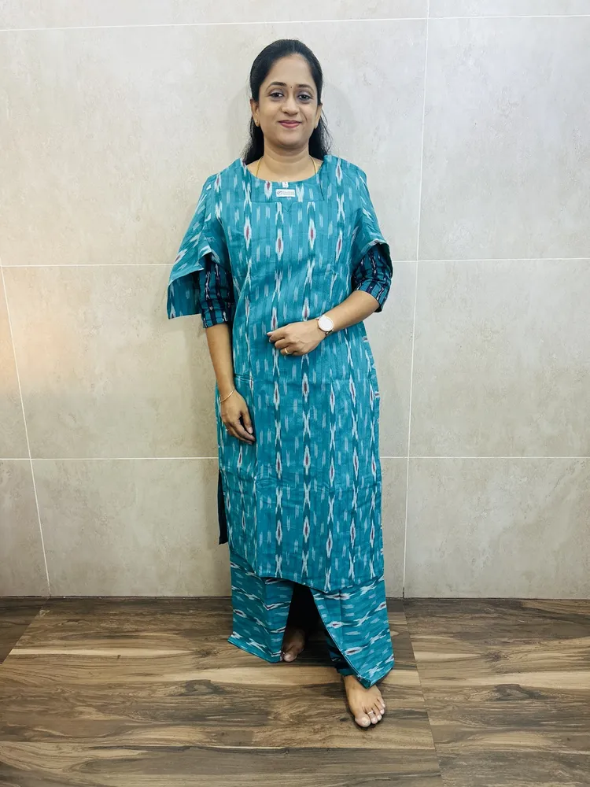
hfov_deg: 53.1
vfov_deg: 67.3
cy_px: 394
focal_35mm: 26
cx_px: 295
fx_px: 591
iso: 100
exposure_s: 1/100
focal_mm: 5.7
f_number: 1.5
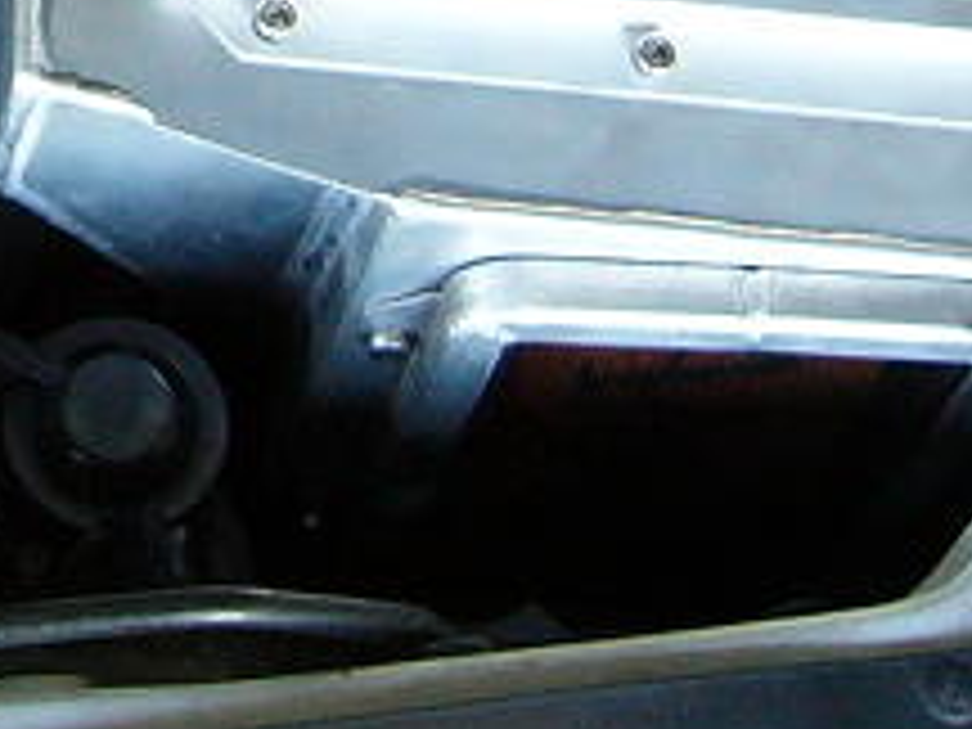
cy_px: -632
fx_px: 3735
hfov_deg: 14.4
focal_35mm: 133
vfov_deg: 10.4
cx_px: -202
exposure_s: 1/30
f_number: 2.8
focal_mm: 5.8
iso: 200
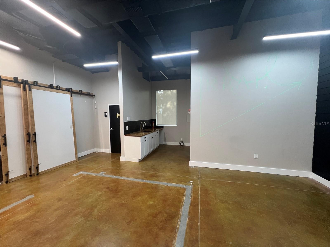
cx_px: 165
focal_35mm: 13
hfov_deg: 106.2
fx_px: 124
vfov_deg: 89.9
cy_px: 124
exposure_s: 1/120
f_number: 1.8
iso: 250
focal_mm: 1.57
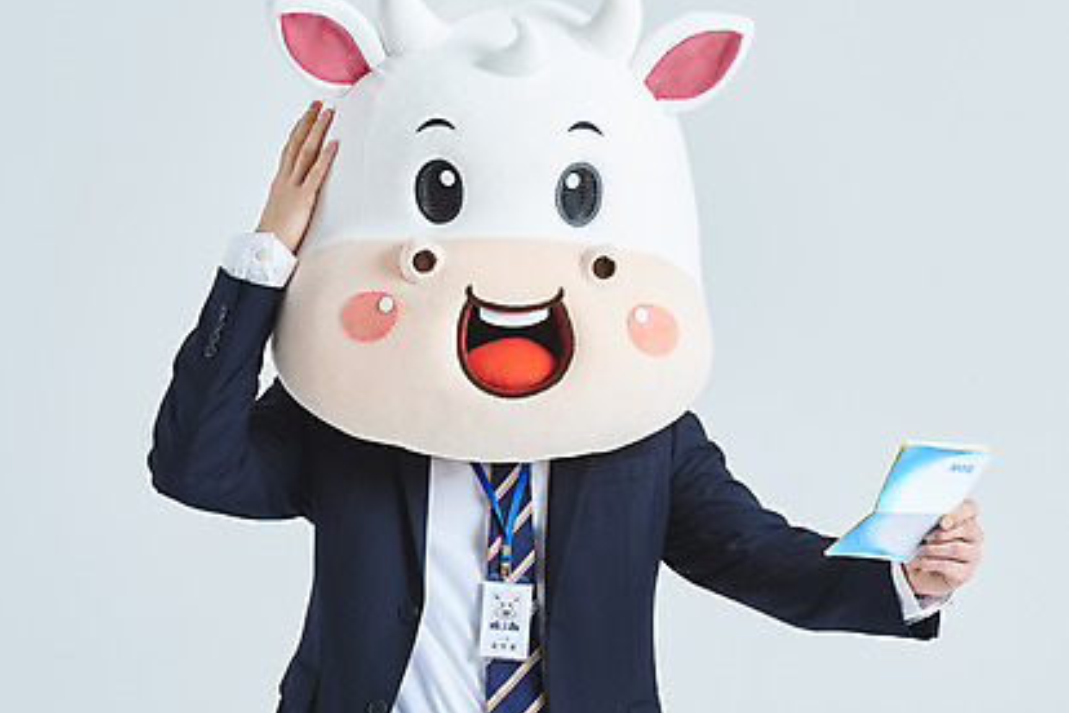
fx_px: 4988
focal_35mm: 168
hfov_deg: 12.2
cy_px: 411
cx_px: 580
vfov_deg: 8.2
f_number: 14
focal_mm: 116
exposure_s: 1/125
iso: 100
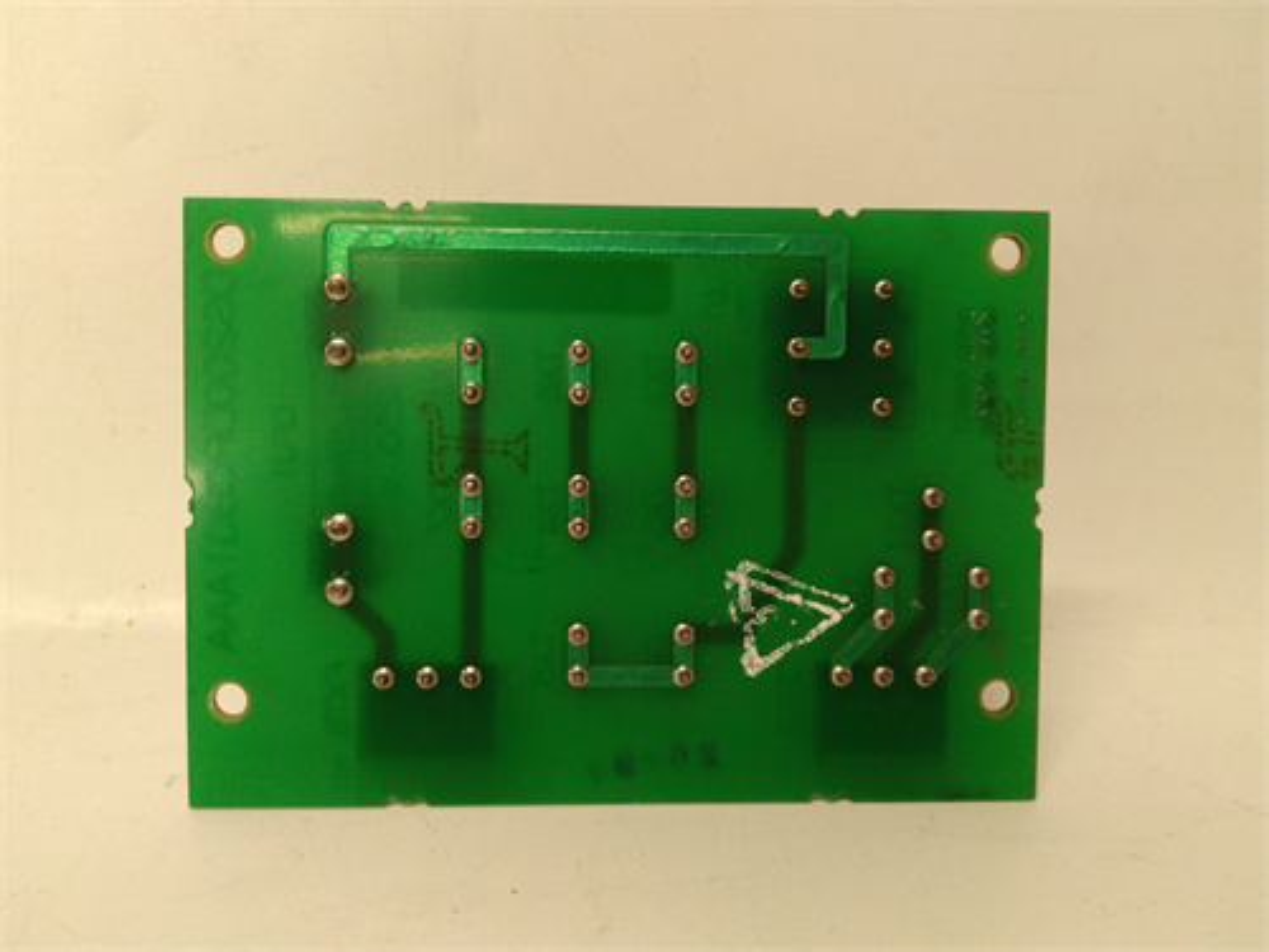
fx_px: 990
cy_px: 476
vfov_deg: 51.4
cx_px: 634
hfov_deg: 65.3
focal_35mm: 27
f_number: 2
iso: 199
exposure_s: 1/33
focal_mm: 3.79
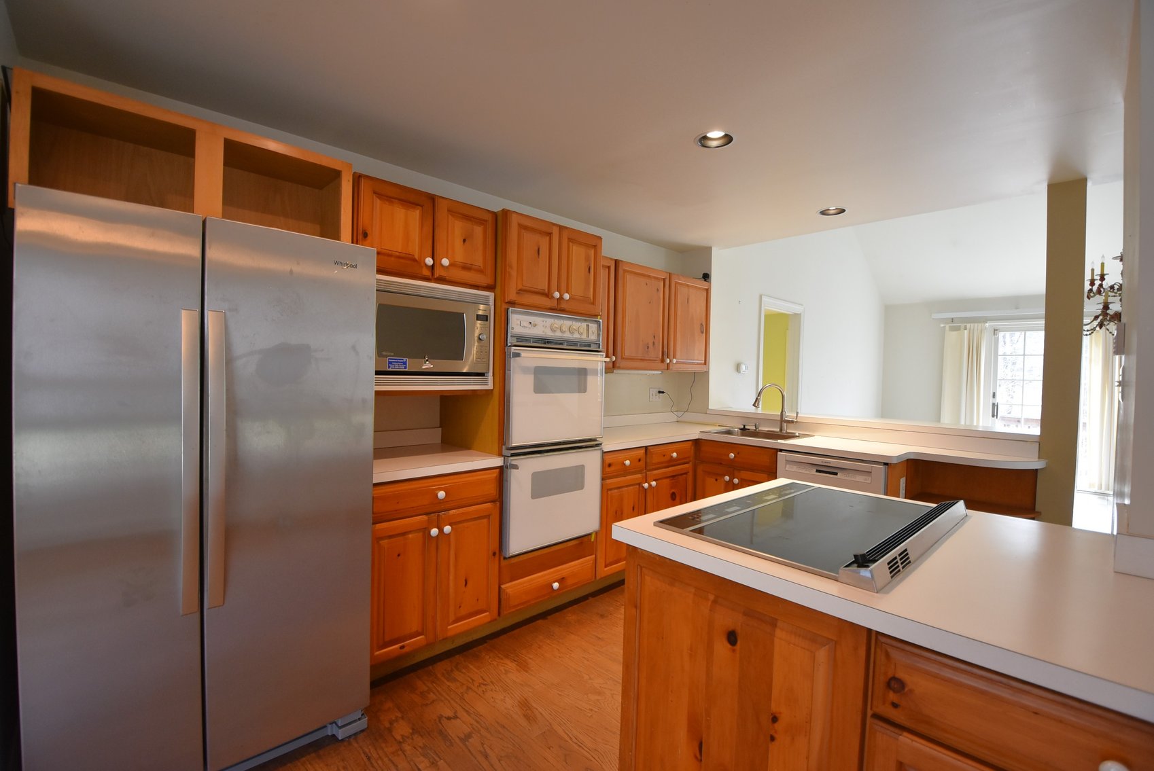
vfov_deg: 77.4
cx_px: 577
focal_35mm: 15
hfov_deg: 100.3
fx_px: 481
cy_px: 386
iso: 800
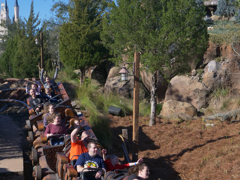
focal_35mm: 61
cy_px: 149
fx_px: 423
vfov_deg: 23.6
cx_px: 126
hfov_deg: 31.7
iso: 200
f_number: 3
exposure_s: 1/2000
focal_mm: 16
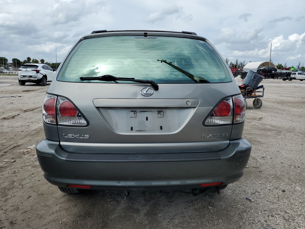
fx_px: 238
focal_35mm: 27
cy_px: 111
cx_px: 148
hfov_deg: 65.3
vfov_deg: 51.4
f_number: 1.5
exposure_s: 1/5000
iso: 50
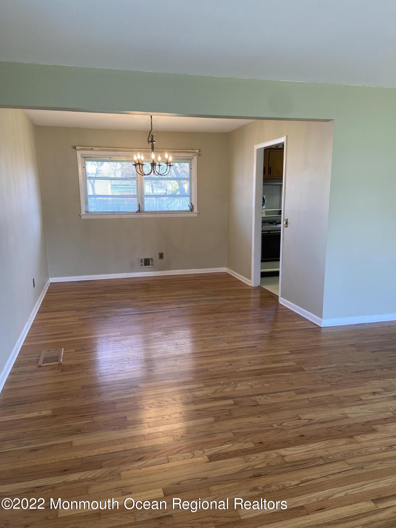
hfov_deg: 53.1
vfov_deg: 67.3
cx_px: 198
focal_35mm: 26
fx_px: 397
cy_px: 264
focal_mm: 4.25
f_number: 1.8
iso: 64
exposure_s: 1/60
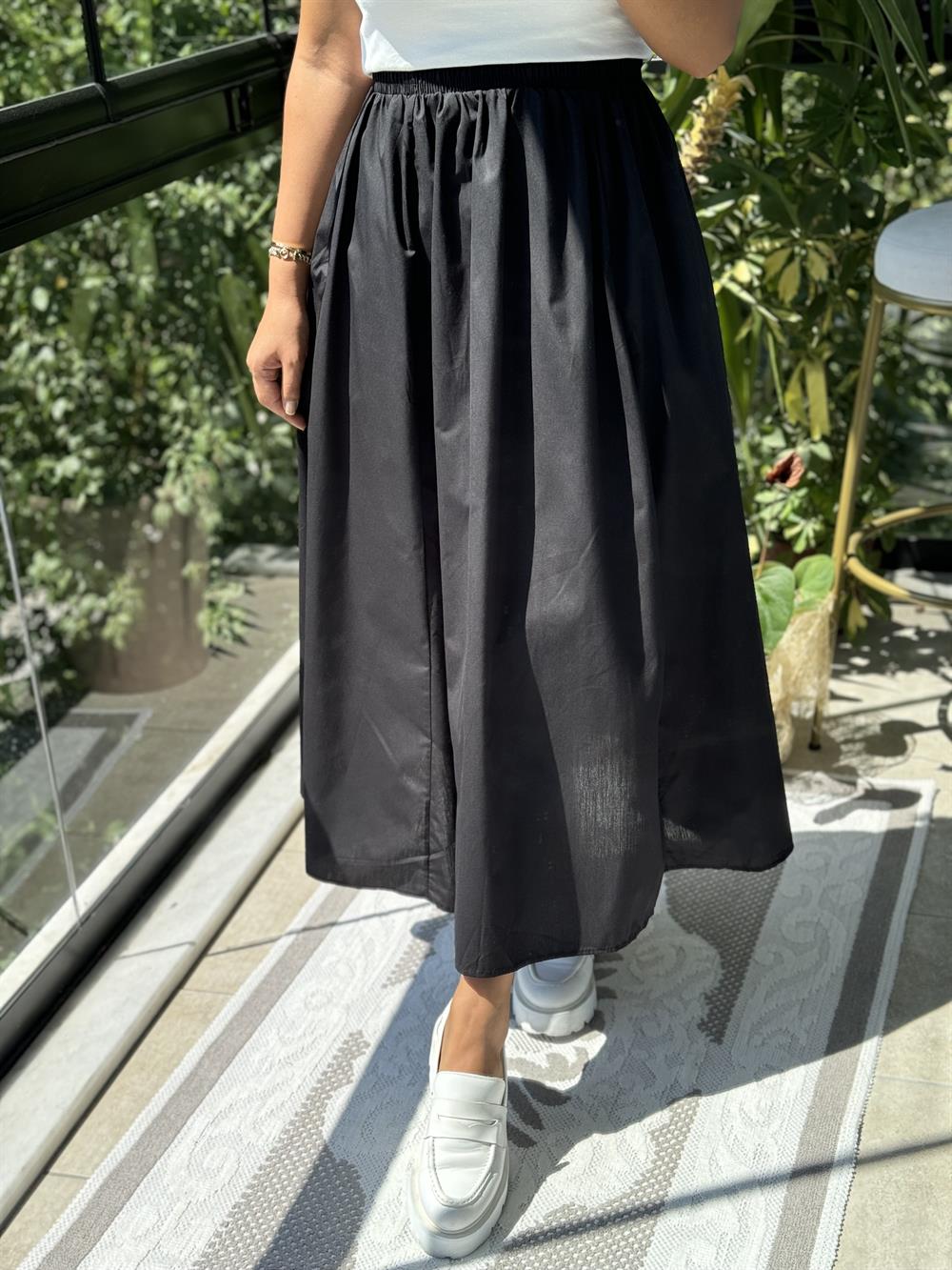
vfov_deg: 39.7
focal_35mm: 48
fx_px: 1760
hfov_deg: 30.3
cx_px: 476
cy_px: 635
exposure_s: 1/439
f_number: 1.78
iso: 64
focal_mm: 6.76
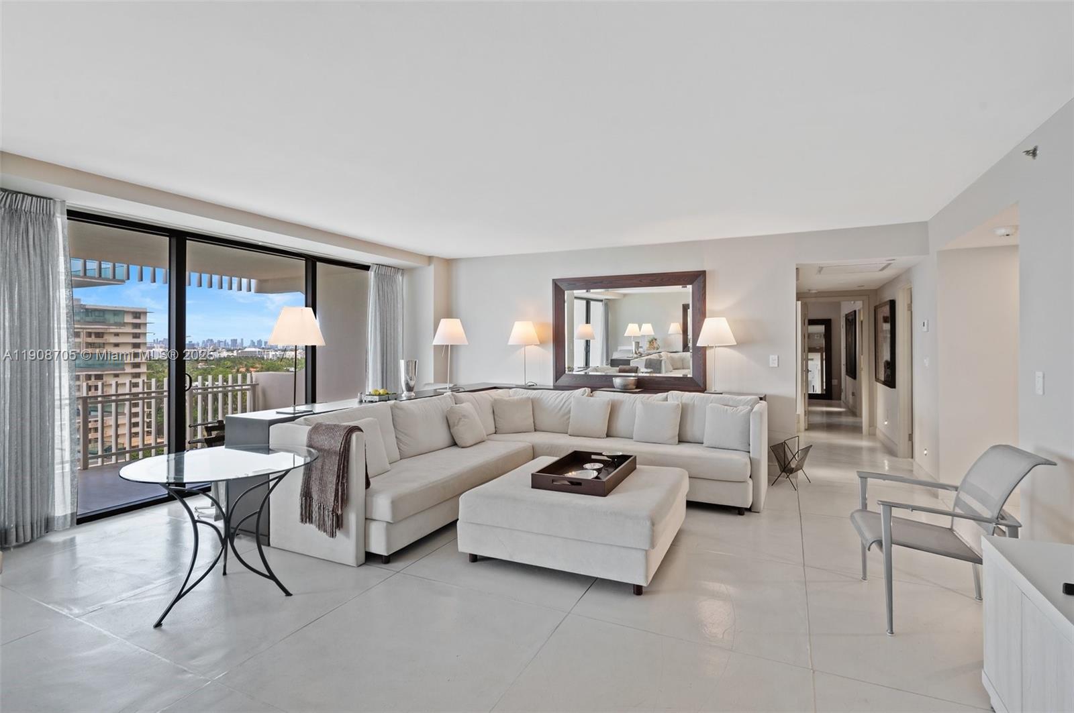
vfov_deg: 70.3
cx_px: 537
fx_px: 507
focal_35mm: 17
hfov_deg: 93.3
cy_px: 356
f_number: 8
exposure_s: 1/10
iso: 200
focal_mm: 17
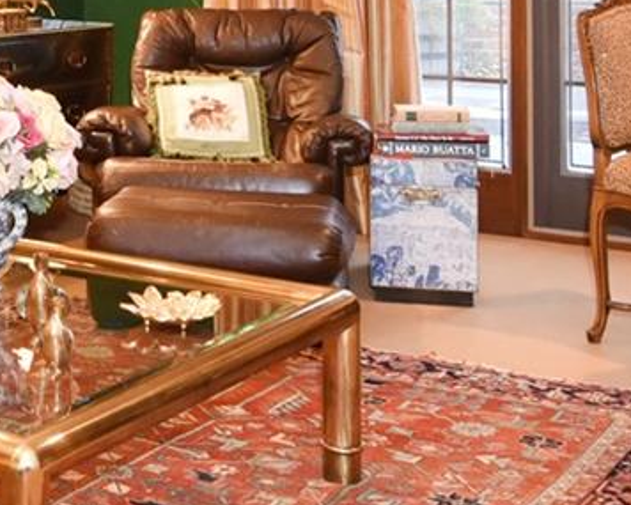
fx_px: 1513
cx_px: -41
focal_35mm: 81
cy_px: -87
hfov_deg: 22.4
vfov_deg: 18.1
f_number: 5
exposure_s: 1/40
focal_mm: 15
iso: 2000
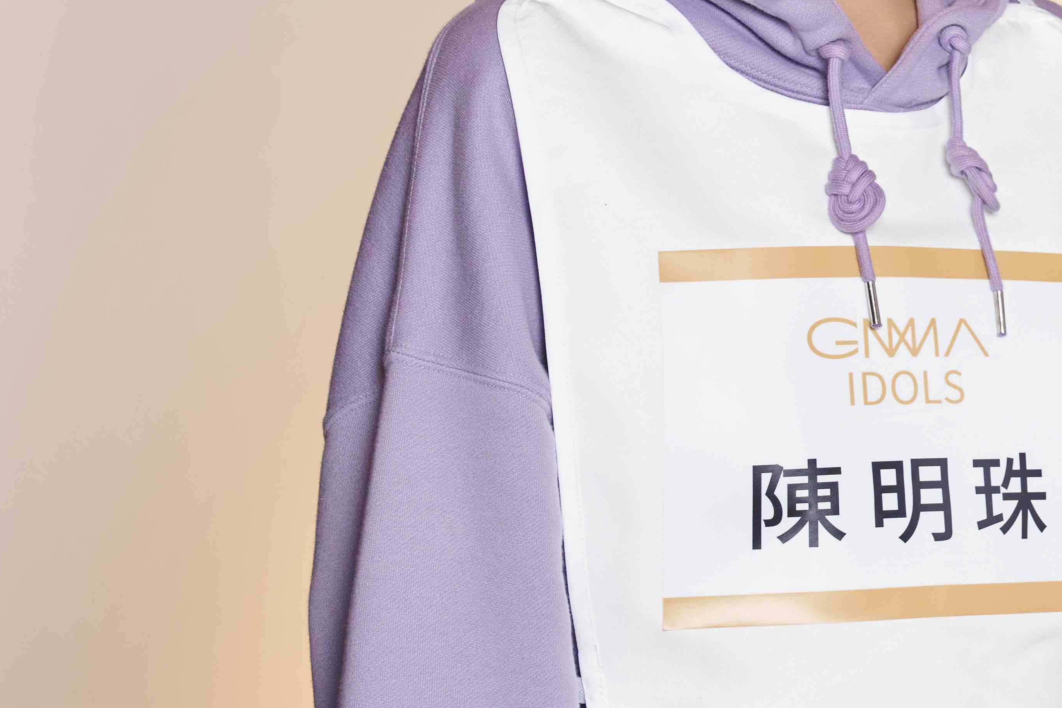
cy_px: -37
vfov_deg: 7.0
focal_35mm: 194
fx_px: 5723
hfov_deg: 10.3
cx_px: 1538
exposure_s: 1/160
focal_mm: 56
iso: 400
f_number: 5.6
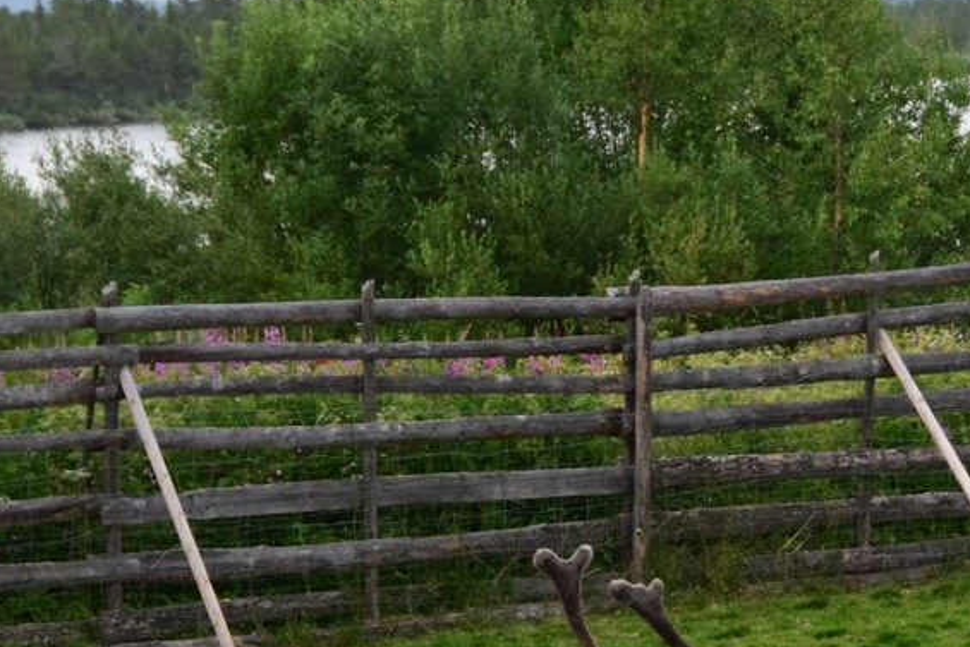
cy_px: 477
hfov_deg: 8.3
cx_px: 670
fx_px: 6657
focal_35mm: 247
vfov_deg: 5.6
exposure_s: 1/2000
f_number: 5
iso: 2000
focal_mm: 62
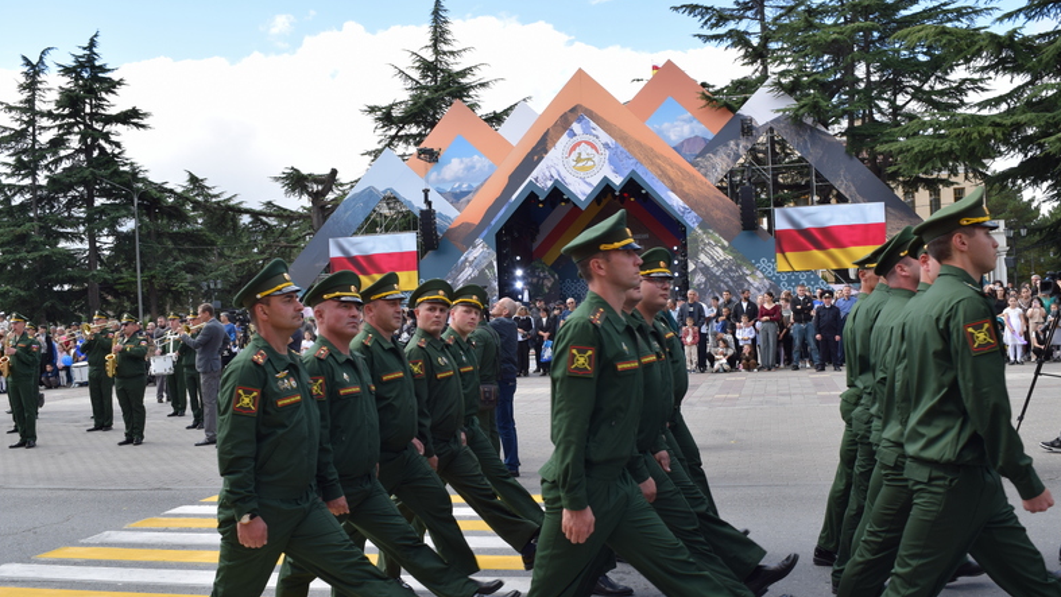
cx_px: 530
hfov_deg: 58.7
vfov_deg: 35.1
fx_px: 944
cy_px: 324
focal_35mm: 34
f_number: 8
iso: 220
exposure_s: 1/250
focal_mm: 21
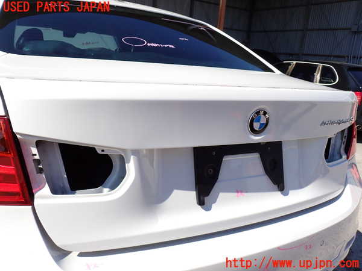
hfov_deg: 60.0
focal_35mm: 30
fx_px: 314
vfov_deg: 46.8
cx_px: 181
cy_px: 136
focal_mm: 5.4
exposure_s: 1/1000
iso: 100
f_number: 3.2
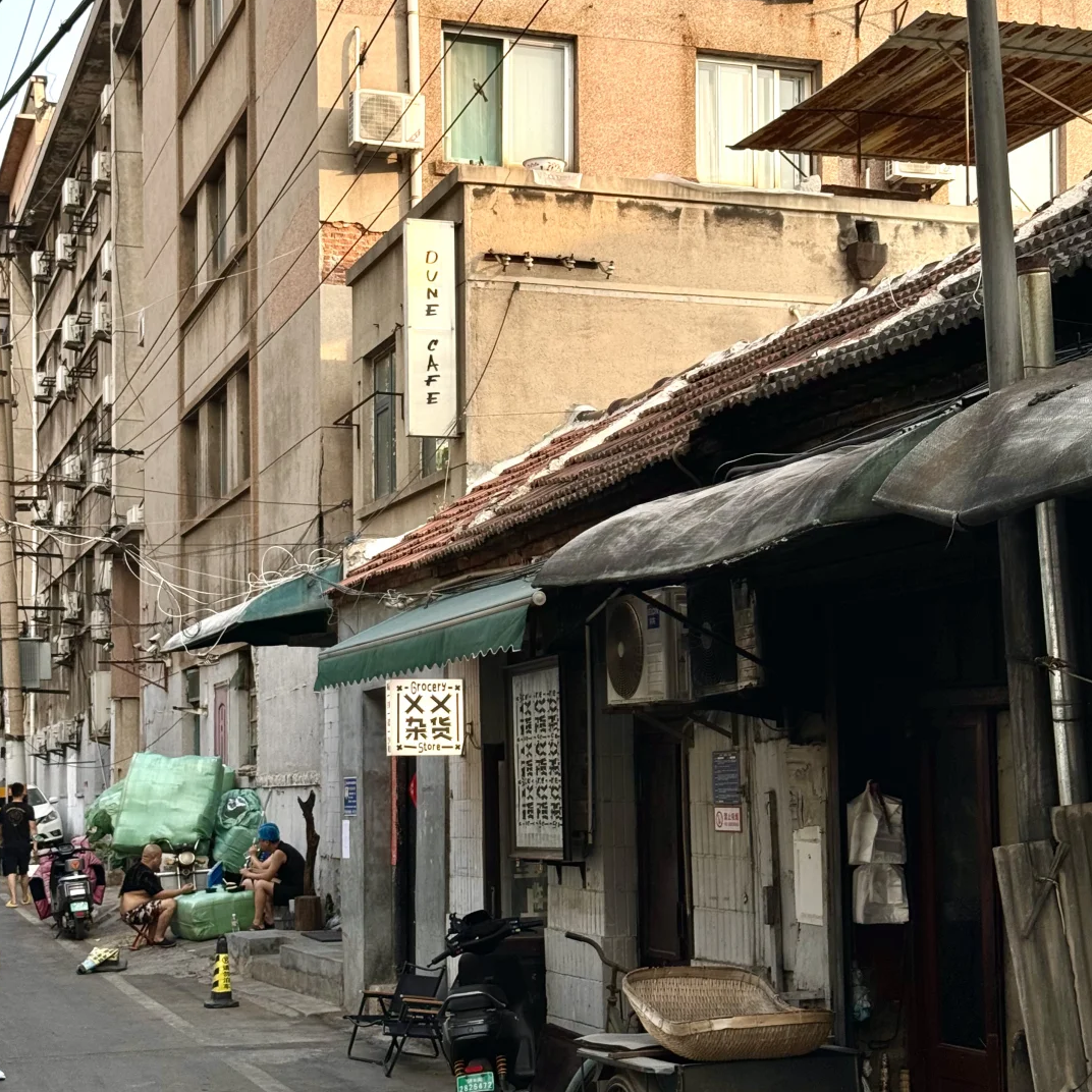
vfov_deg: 30.0
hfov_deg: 30.0
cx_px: 544
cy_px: 425
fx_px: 2034
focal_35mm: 57
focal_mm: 6.76
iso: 64
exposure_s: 1/1027
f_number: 1.78
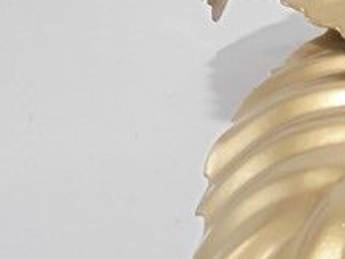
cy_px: 55
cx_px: 688
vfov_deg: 10.5
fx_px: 1406
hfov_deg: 12.4
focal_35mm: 141
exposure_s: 1/30
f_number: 4
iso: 200
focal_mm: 6.1
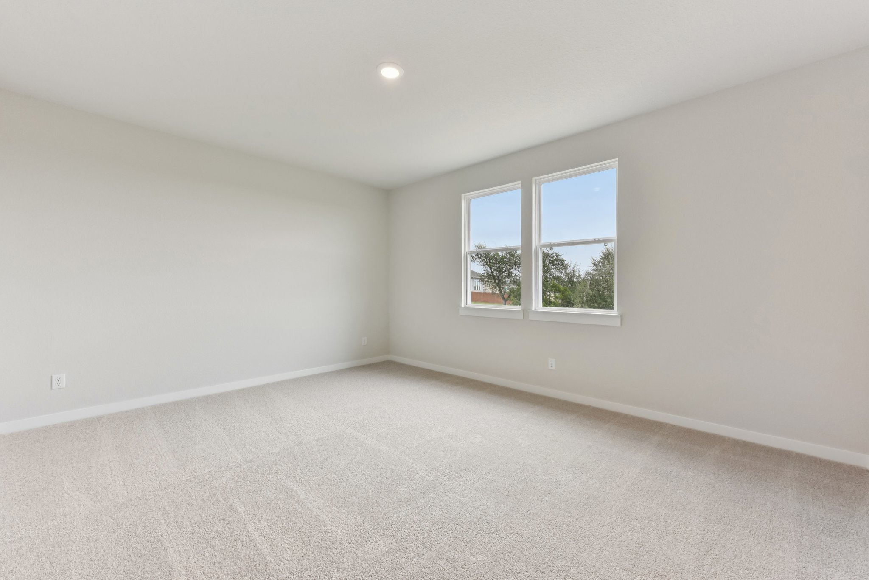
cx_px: 434
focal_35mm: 15
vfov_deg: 77.3
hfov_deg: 100.4
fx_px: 362
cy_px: 290
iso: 400
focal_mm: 15
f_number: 8
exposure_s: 1/80
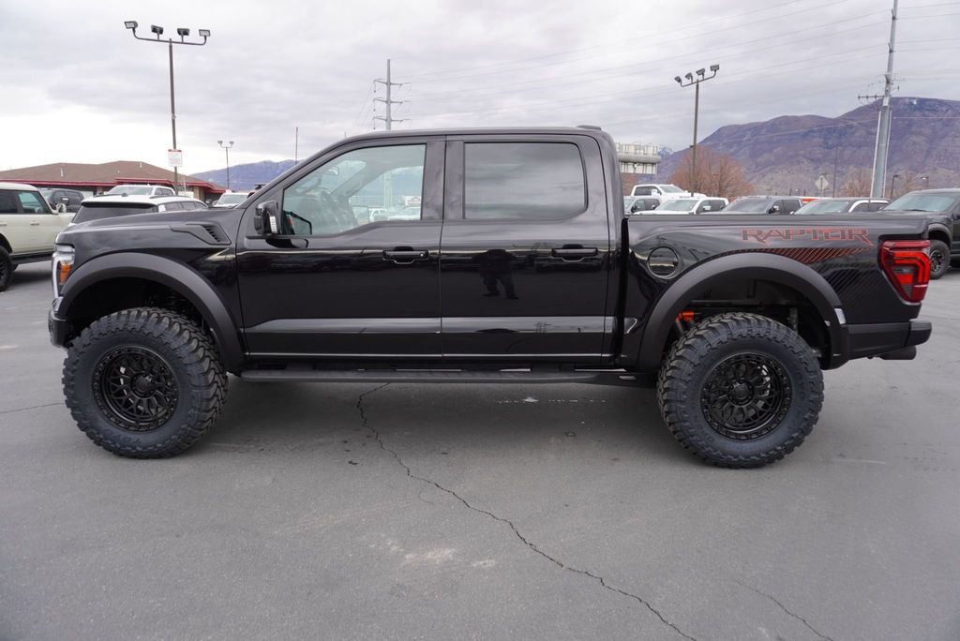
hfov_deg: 73.7
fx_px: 640
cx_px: 480
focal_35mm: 24
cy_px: 320
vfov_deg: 53.2
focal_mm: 16
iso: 100
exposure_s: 1/80
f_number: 4.5
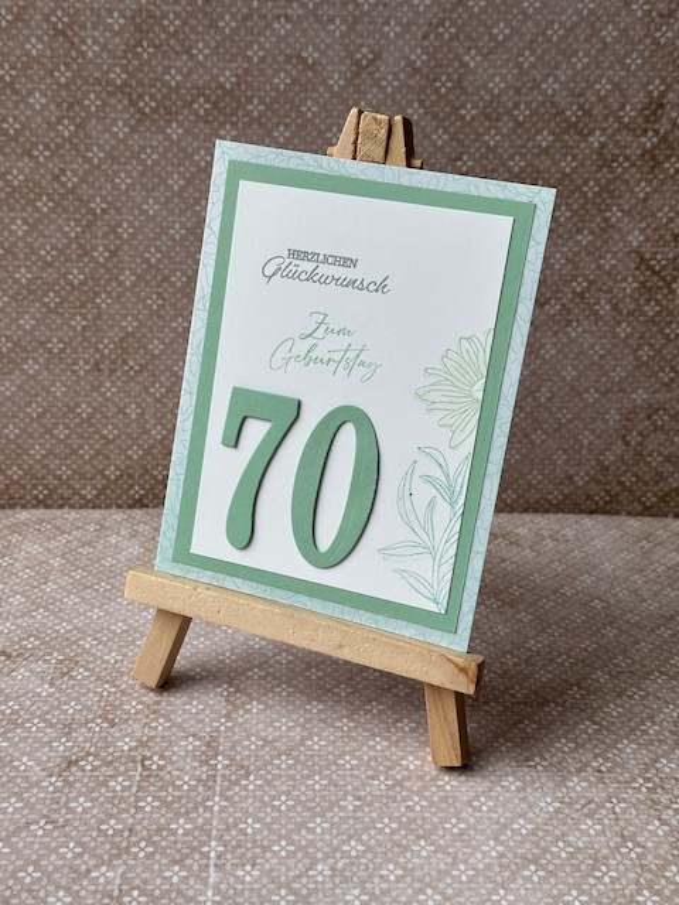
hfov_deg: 30.3
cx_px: 340
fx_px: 1255
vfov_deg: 39.7
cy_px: 452
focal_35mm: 48
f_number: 1.78
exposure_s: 1/458
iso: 64
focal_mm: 6.86
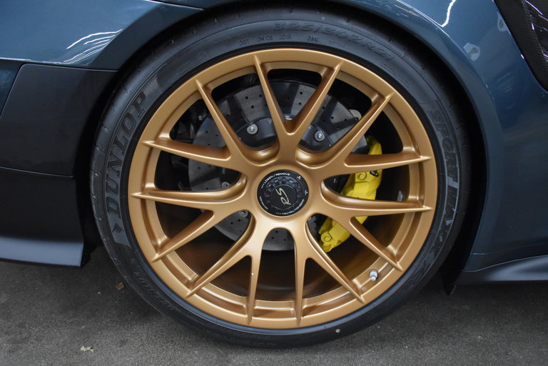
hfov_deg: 59.5
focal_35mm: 32
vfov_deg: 41.7
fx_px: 479
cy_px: 183
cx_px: 274
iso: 3200
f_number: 3.8
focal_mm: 21
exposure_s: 1/125
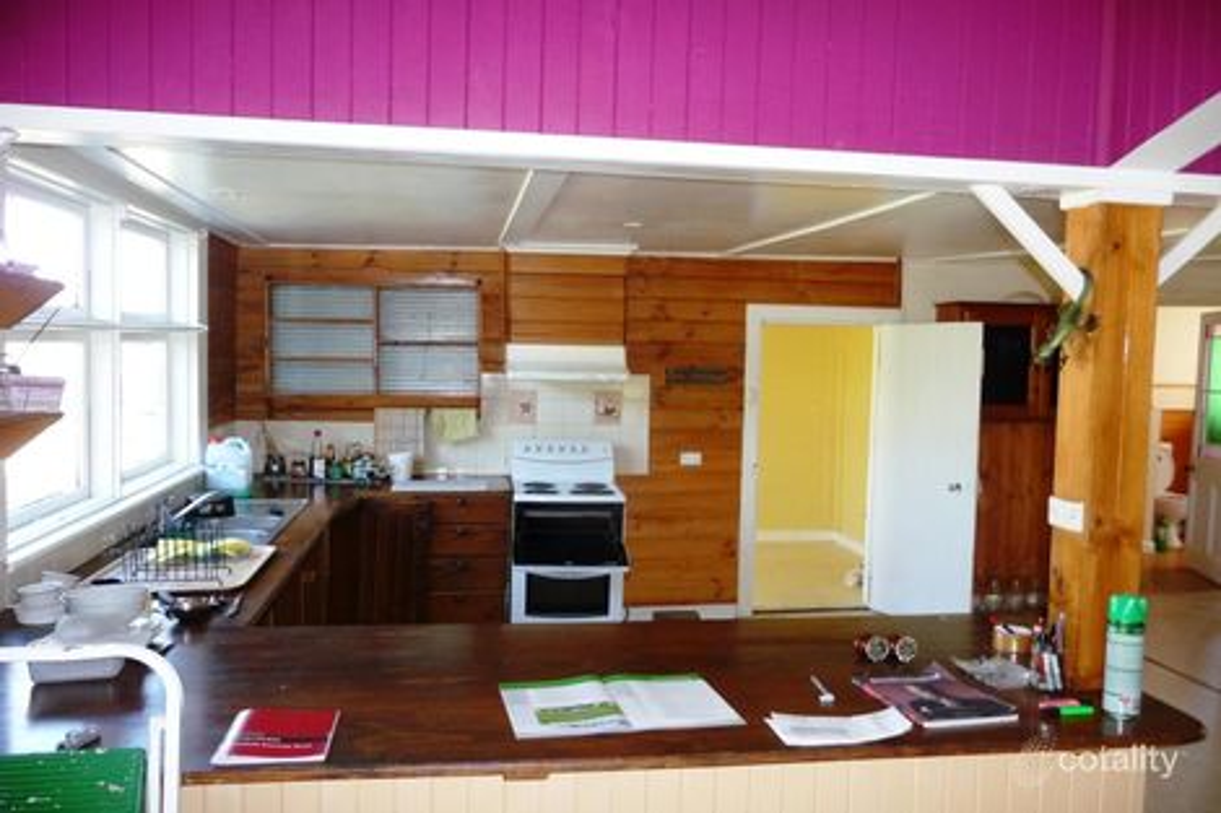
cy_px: 406
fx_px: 949
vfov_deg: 46.4
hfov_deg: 65.5
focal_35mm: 28
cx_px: 610
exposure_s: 1/30
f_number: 3.3
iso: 250
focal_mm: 4.7
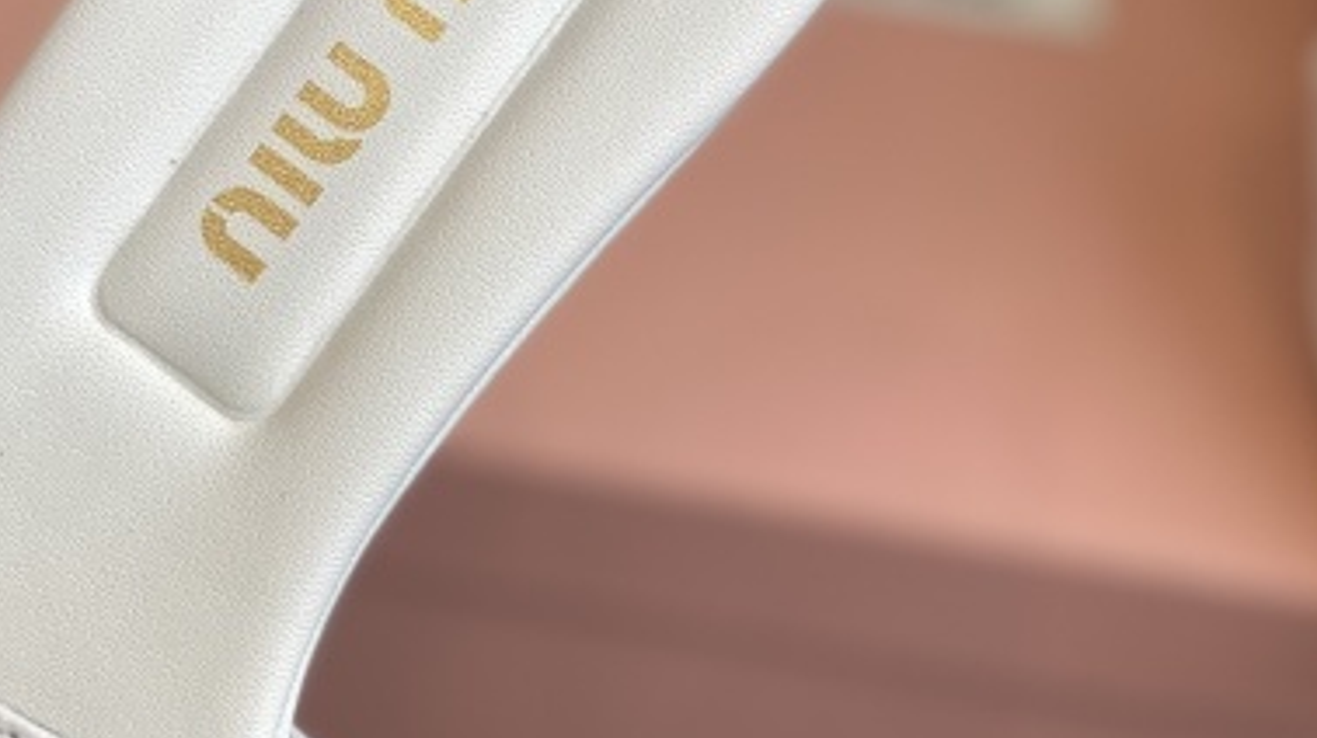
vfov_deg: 9.9
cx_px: 516
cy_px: -118
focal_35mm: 120
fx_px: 4188
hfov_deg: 17.9
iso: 32
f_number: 2
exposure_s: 1/122
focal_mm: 6
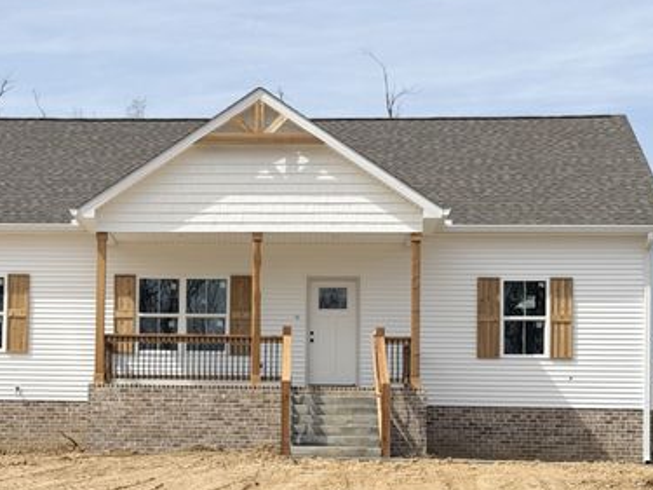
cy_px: 308
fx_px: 1207
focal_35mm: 64
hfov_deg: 30.2
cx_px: 261
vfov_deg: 22.9
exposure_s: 1/6024
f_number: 1.78
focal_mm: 6.76
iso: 64
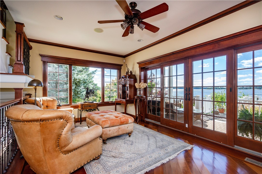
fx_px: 116
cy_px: 87
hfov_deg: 96.7
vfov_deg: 73.7
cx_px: 131
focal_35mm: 16
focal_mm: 16
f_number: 6.3
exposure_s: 1/200
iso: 320
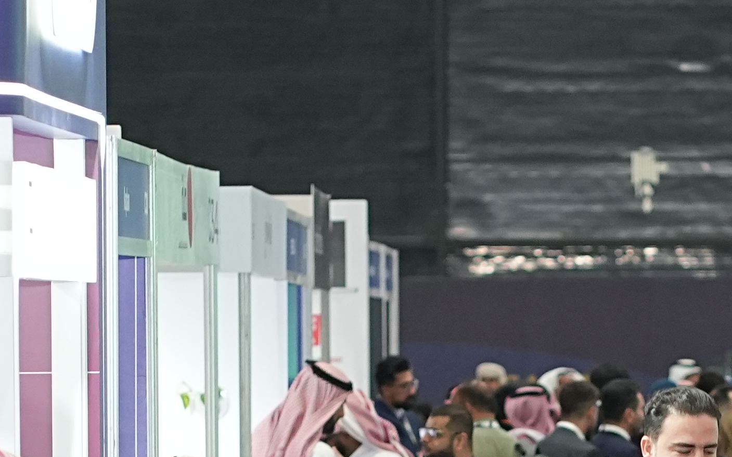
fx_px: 8458
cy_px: 605
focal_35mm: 424
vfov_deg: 3.1
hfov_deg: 4.9
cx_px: 683
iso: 1600
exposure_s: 1/160
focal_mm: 85
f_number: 3.2
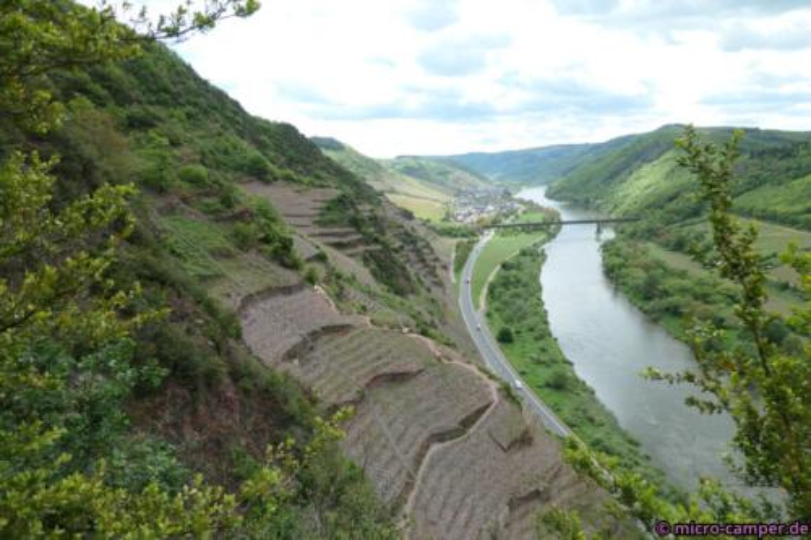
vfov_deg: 53.1
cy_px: 270
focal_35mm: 24
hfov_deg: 73.8
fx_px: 540
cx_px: 406
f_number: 3.5
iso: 200
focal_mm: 8.8
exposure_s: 1/1000
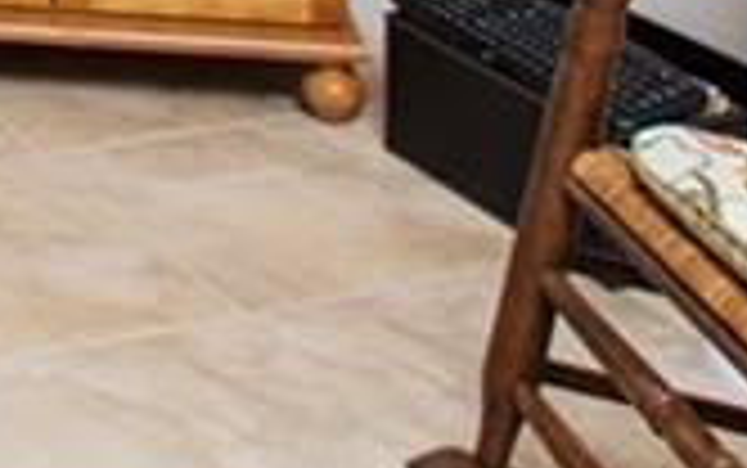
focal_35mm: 107
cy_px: -830
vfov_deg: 9.9
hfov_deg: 16.7
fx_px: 2180
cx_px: -526
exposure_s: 1/50
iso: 400
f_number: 8
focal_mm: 17
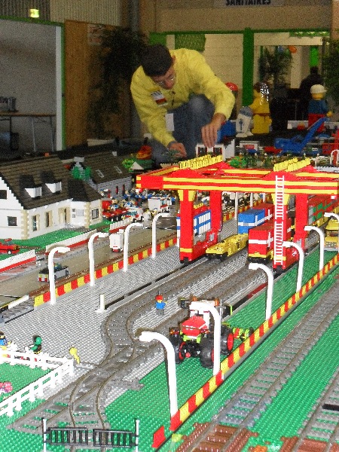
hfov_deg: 22.3
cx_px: 170
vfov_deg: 29.4
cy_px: 226
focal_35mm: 66
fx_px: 862
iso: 400
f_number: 4.6
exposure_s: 1/60
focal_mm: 11.7
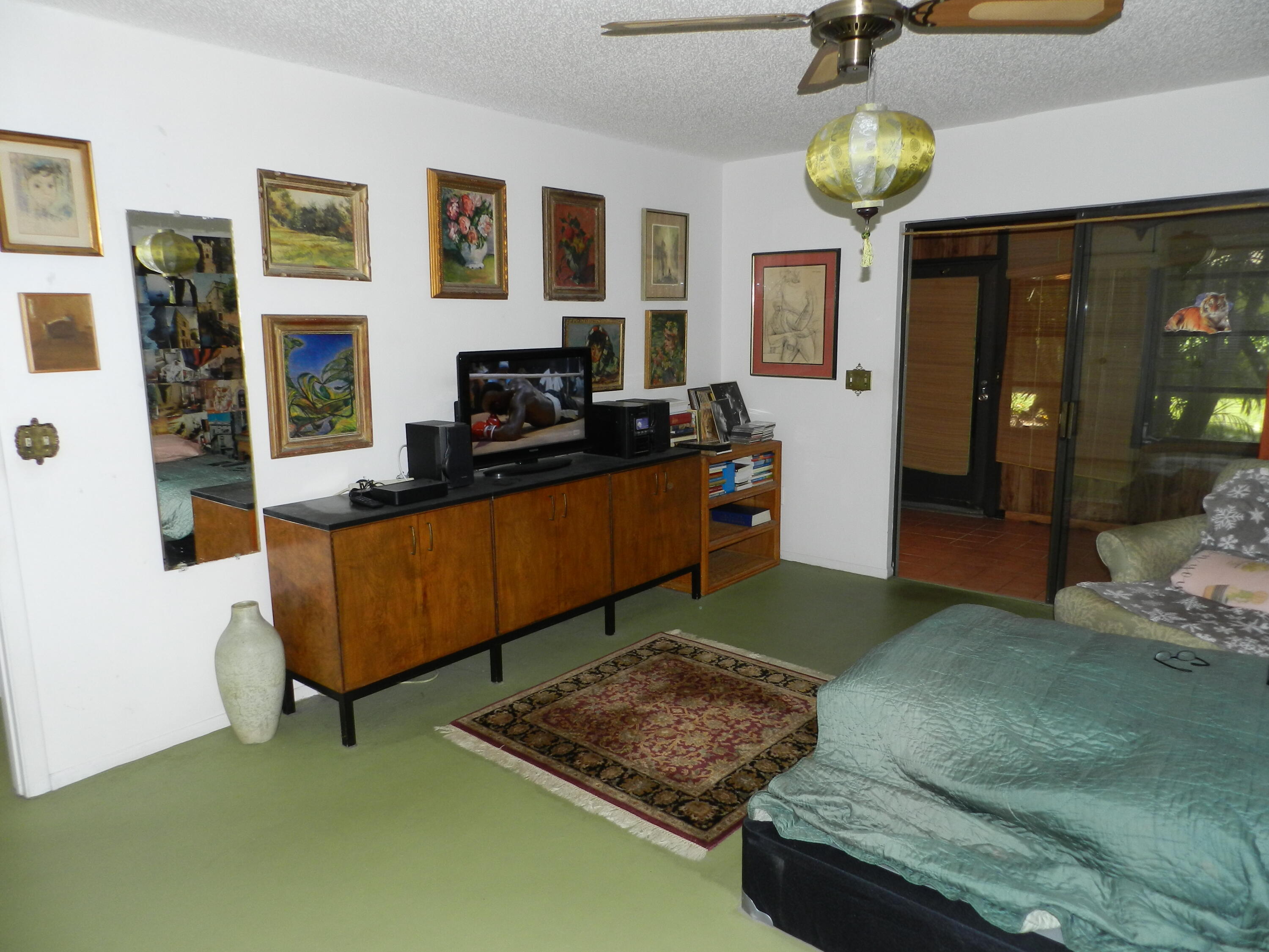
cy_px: 476
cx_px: 634
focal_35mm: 23
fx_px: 843
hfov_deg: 73.9
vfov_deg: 58.9
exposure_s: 1/30
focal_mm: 4
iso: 200
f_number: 3.4
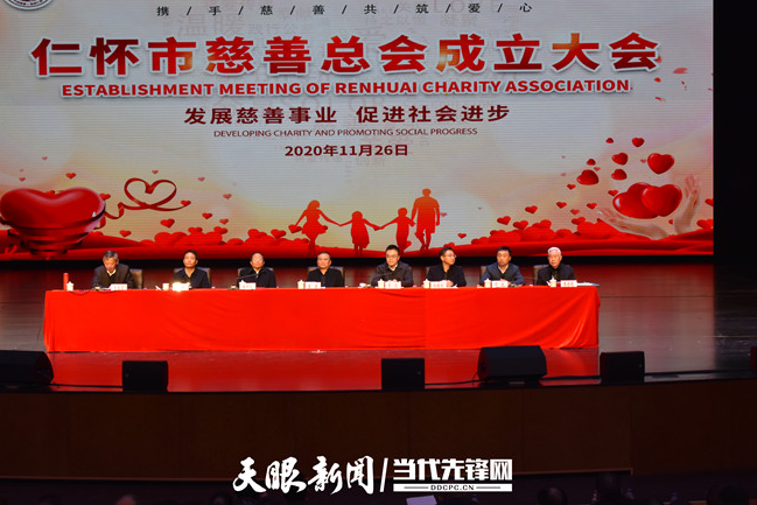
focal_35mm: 92
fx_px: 1926
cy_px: 226
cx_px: 386
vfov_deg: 14.9
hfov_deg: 22.2
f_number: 5.6
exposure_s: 1/100
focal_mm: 55
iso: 400
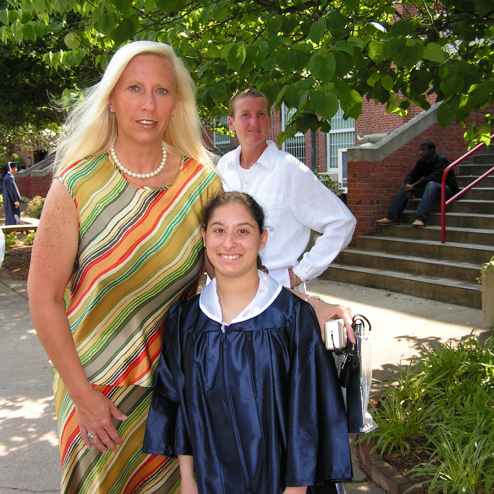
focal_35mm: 45
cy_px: 248
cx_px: 224
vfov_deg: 37.6
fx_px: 727
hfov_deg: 37.5
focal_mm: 6.3
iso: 50
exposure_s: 1/200
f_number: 2.8
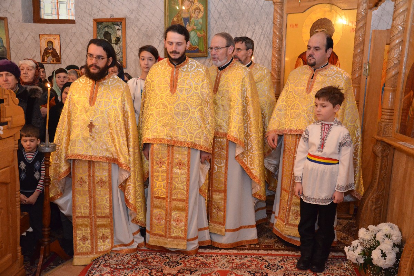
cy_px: 138
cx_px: 207
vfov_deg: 36.9
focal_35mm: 36
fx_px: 414
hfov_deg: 53.1
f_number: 4
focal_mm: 24
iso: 3200
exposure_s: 1/60
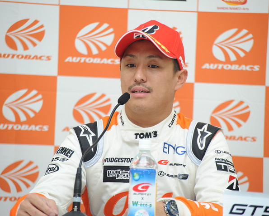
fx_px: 1807
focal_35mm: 227
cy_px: 108
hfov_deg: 8.5
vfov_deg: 6.8
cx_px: 141
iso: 800
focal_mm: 200
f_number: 5.6
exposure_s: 1/125
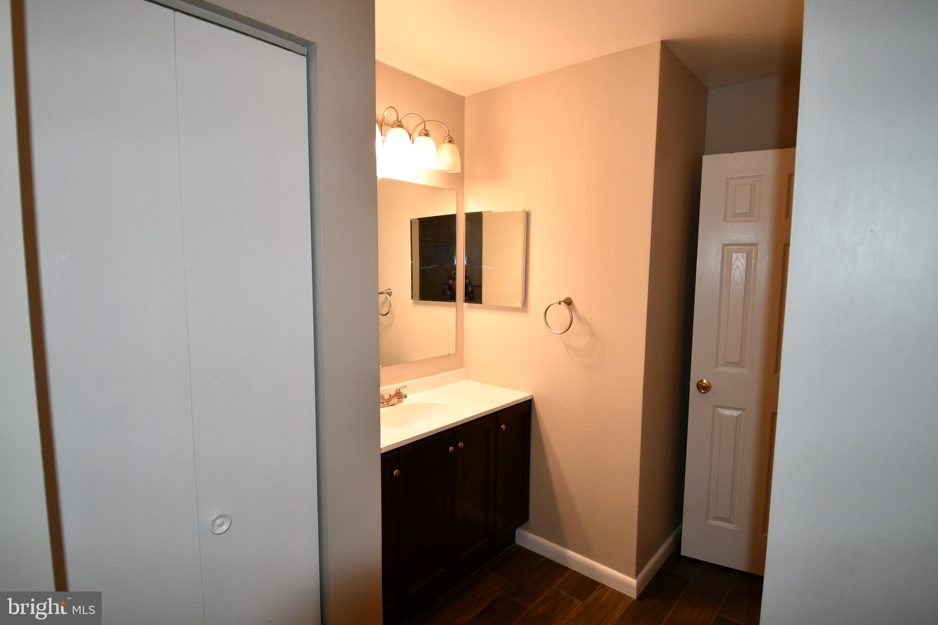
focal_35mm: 18
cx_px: 469
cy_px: 312
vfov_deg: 67.4
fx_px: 469
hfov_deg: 90.0
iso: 400
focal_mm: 12
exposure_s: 1/125
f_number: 3.8
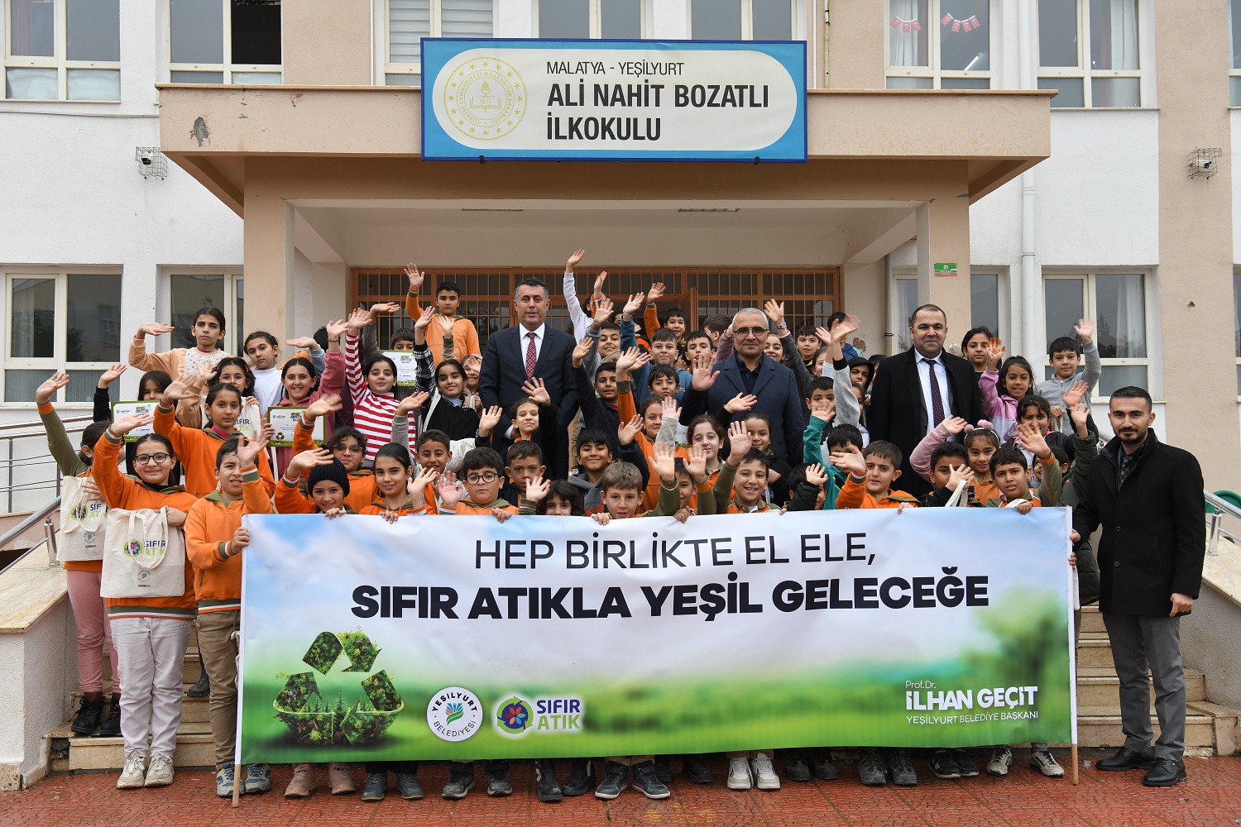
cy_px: 414
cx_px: 620
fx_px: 1241
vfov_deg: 36.9
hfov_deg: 53.1
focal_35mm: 36
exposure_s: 1/200
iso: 640
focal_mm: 36
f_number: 7.1
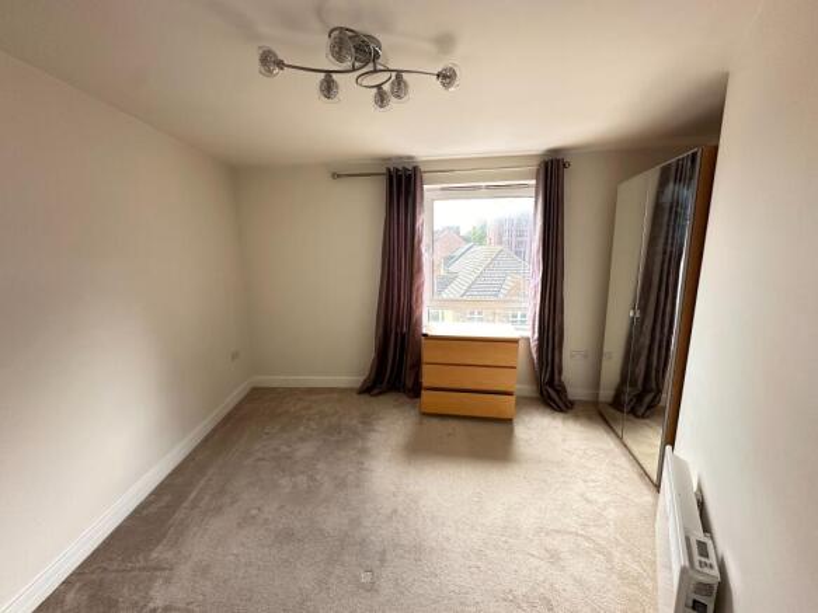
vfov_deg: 85.7
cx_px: 409
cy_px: 306
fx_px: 331
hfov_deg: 102.1
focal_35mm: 14
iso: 200
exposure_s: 1/99
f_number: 2.2
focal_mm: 2.22
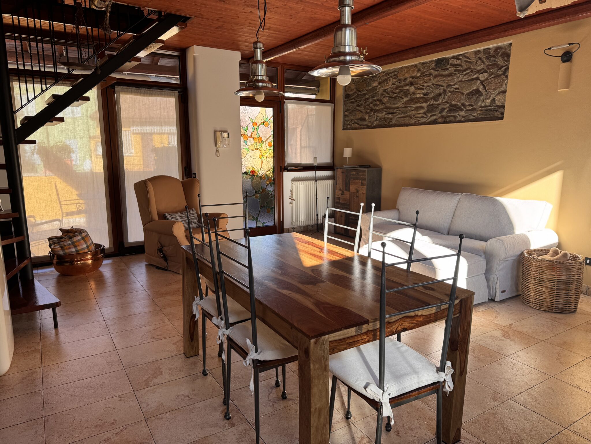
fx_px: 410
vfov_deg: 56.8
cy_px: 222
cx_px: 296
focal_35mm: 24
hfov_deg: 71.6
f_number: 1.78
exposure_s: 1/164
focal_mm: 6.76
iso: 64
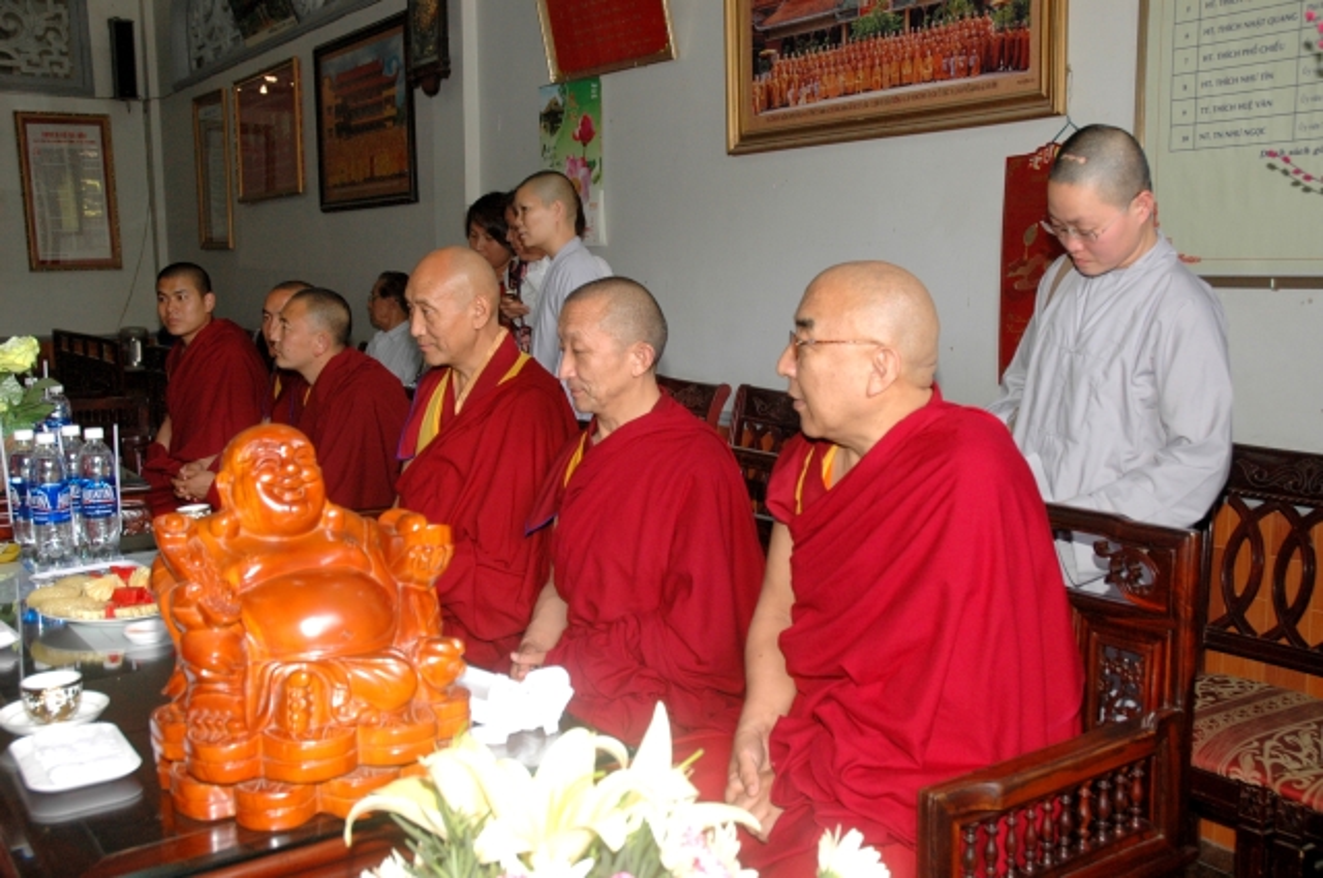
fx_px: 1321
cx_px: 662
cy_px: 439
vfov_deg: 36.8
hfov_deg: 53.2
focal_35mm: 36
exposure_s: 1/60
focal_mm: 24
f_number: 5.6
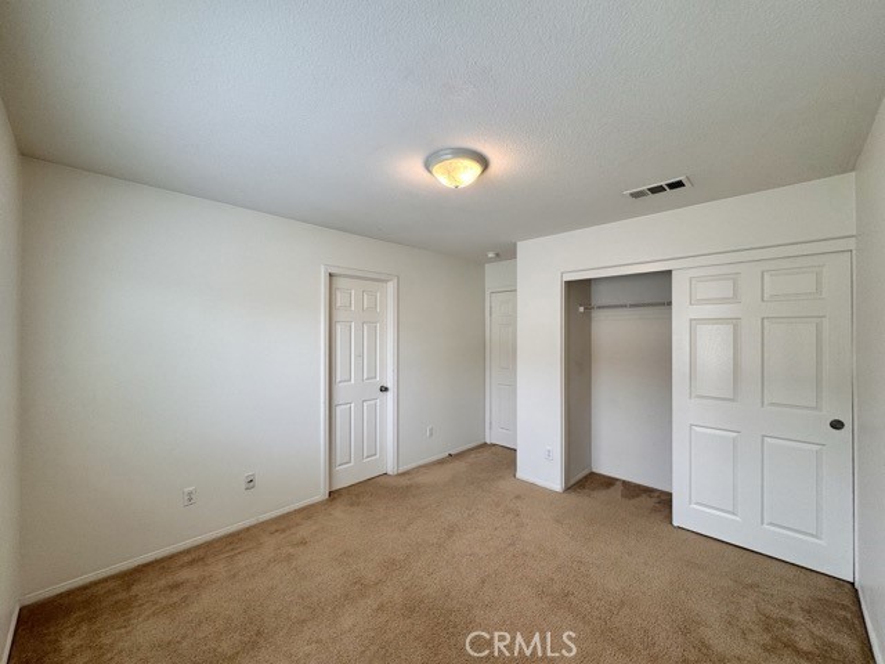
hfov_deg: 102.1
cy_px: 332
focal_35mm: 14
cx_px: 442
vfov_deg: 85.7
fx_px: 358
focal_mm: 2.22
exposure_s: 1/99
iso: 80
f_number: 2.2
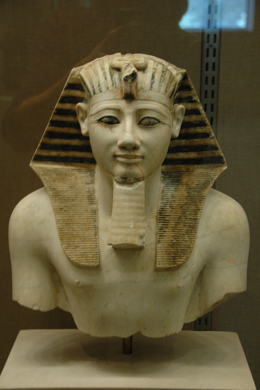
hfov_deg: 18.9
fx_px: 781
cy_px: 195
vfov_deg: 28.1
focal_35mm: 72
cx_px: 130
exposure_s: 1/10
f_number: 4.8
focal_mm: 48
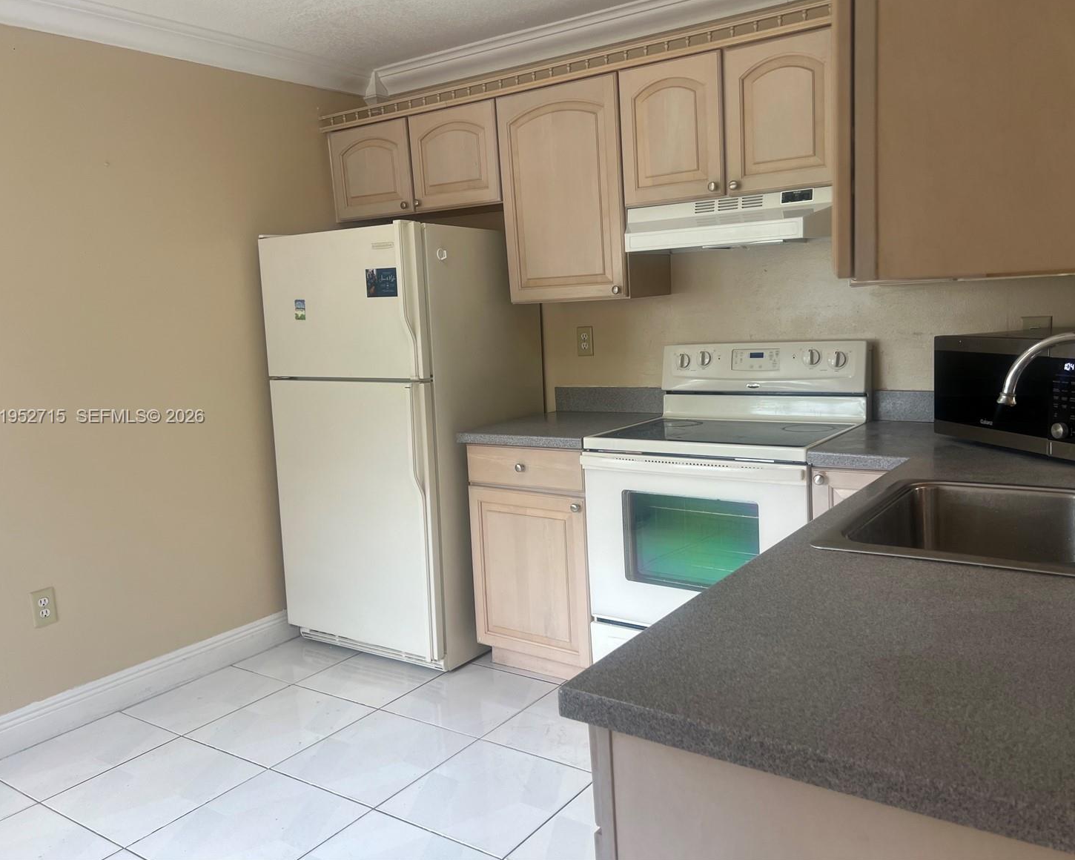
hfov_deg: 62.2
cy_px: 417
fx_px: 891
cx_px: 566
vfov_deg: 51.5
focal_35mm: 28
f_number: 1.5
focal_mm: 5.7
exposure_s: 1/120
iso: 50
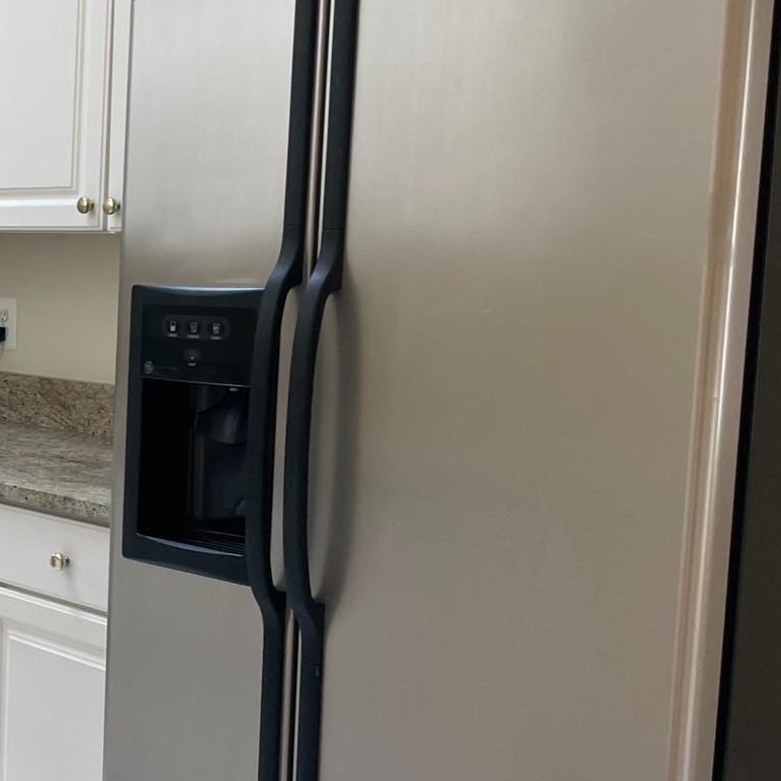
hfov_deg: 25.4
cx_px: -144
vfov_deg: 28.1
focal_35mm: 61
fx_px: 1557
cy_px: 423
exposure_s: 1/120
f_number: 1.6
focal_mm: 4.2
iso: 100
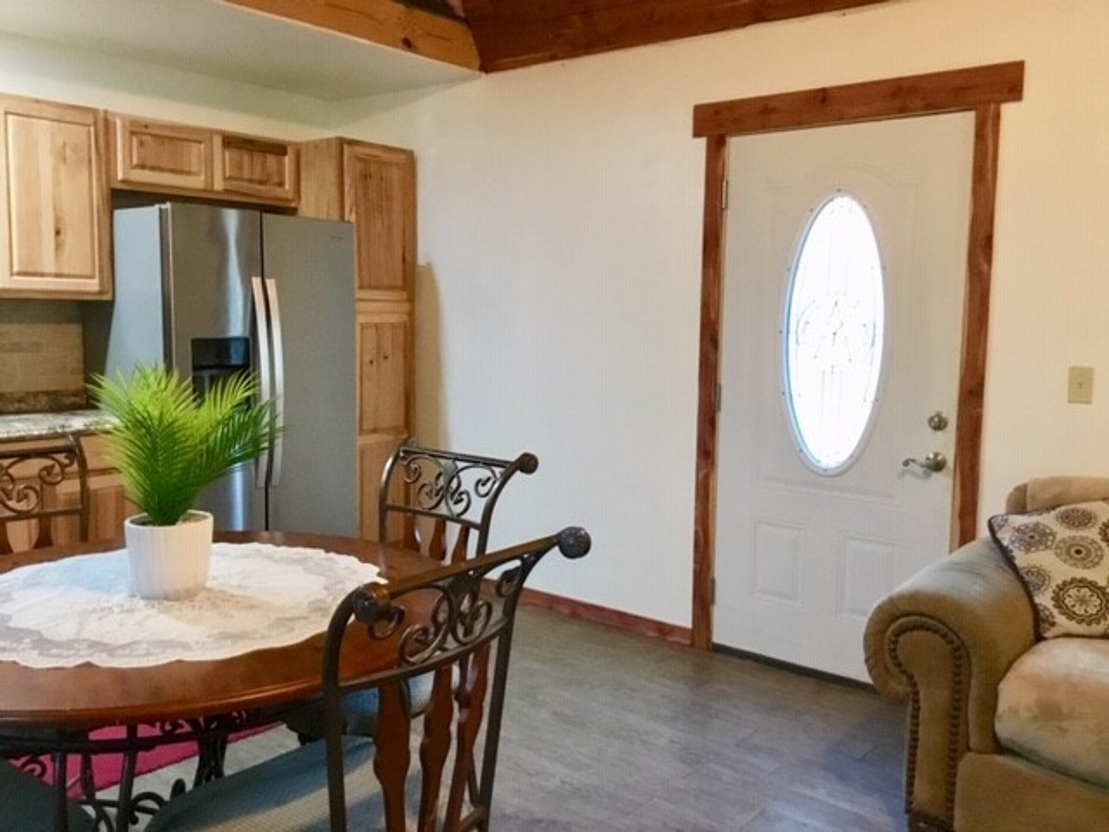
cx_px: 554
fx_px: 993
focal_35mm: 31
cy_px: 416
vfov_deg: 45.4
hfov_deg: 58.4
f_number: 2.4
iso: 200
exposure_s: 1/20
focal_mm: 3.3
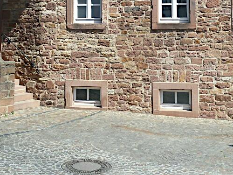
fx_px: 404
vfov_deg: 23.3
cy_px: -6
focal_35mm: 60
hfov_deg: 32.2
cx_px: 109
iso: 80
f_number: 4
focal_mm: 4.1
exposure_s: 1/400
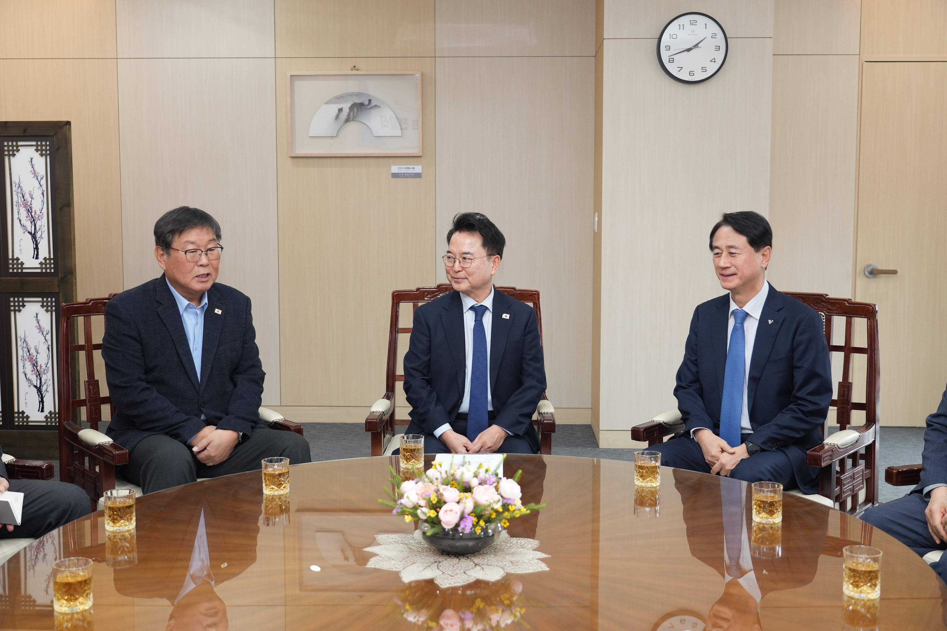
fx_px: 1052
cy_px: 316
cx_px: 474
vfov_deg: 33.4
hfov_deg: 48.5
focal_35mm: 40
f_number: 4
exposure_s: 1/200
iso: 1250
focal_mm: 40
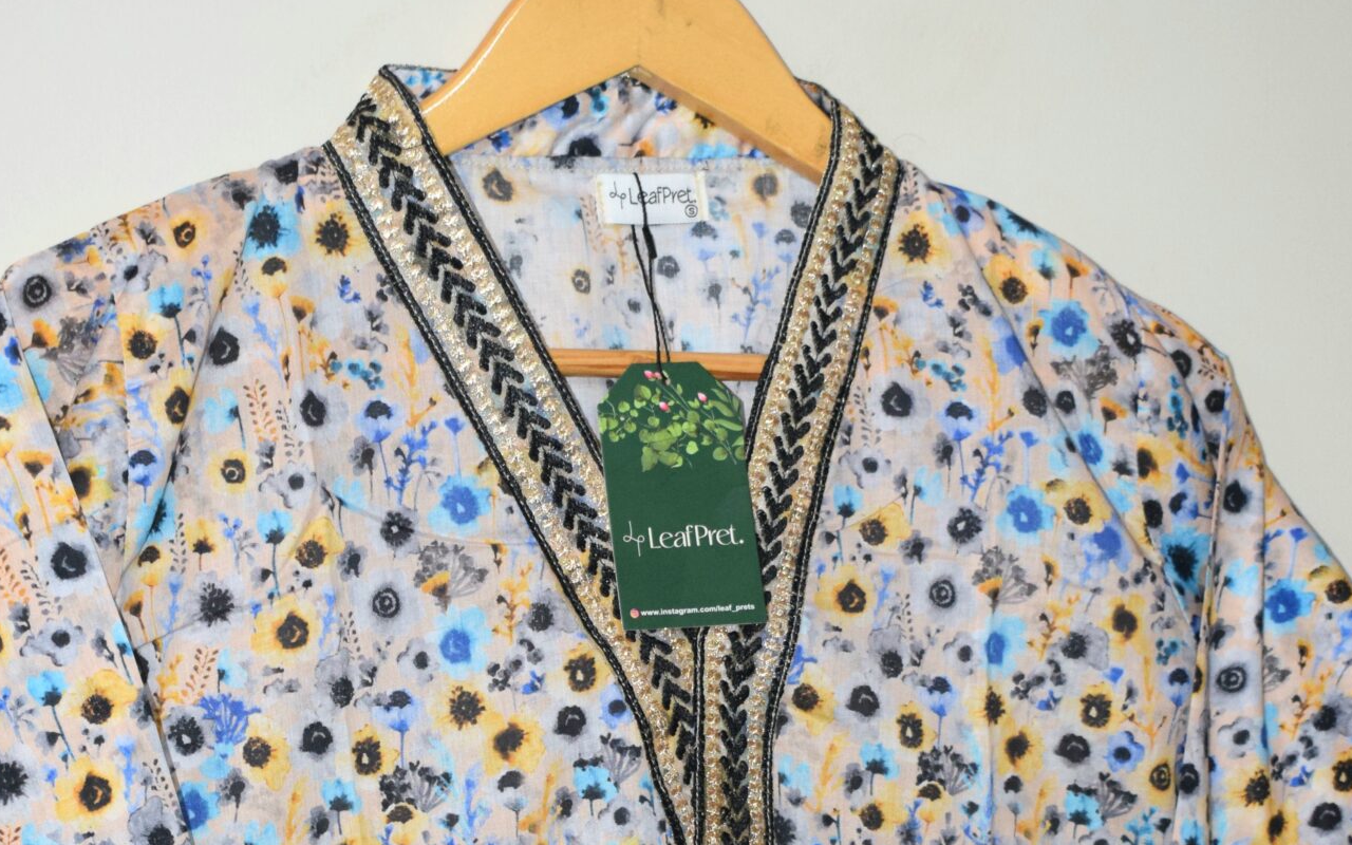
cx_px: 619
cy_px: 651
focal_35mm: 104
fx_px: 3832
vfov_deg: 12.5
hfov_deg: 20.0
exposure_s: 1/100
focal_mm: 34
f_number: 5
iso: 800
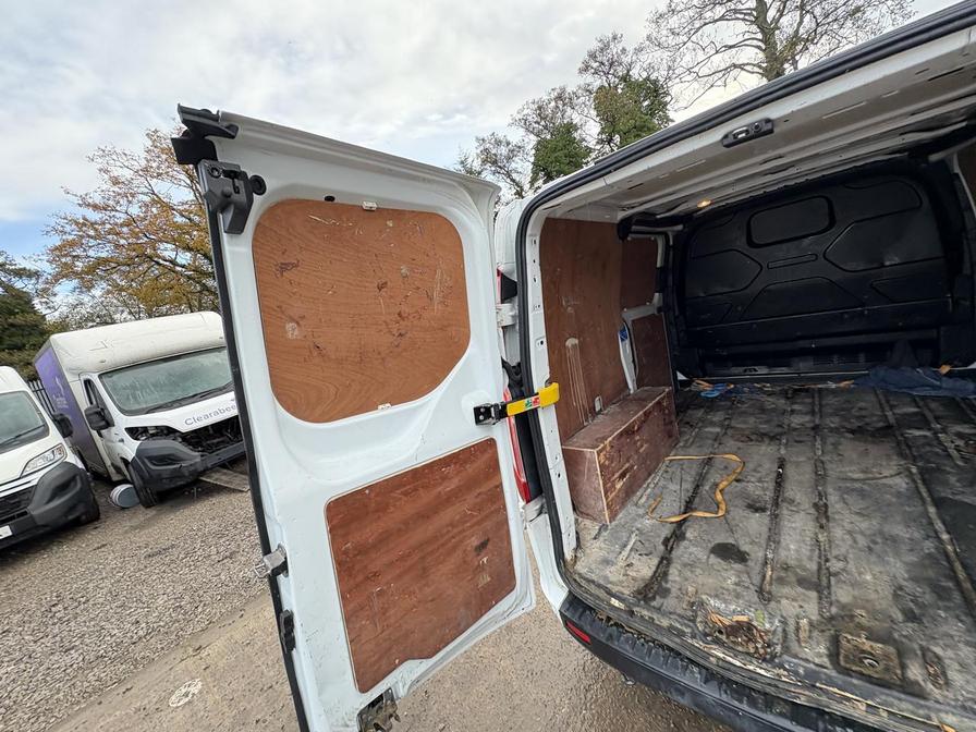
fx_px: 395
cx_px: 488
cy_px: 366
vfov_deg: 85.7
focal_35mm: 14
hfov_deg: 102.1
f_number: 2.2
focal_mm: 2.22
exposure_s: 1/137
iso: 64
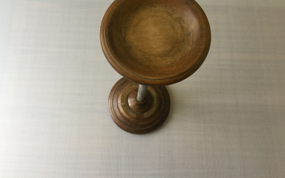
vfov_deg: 36.0
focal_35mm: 35
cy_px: 65
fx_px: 272
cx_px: 136
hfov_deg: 55.3
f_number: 2.4
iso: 40
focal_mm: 3.3
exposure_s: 1/33
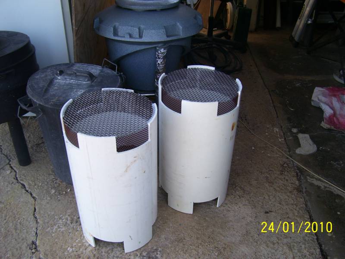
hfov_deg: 54.0
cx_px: 172
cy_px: 130
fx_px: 339
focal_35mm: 34
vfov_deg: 41.8
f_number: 2.7
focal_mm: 5.6
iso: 80
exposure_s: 1/180
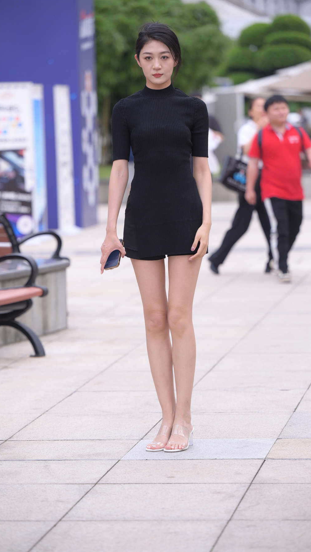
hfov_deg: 7.9
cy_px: 276
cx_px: 162
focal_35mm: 153
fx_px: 2243
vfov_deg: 14.1
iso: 320
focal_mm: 145
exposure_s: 1/500
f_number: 3.5
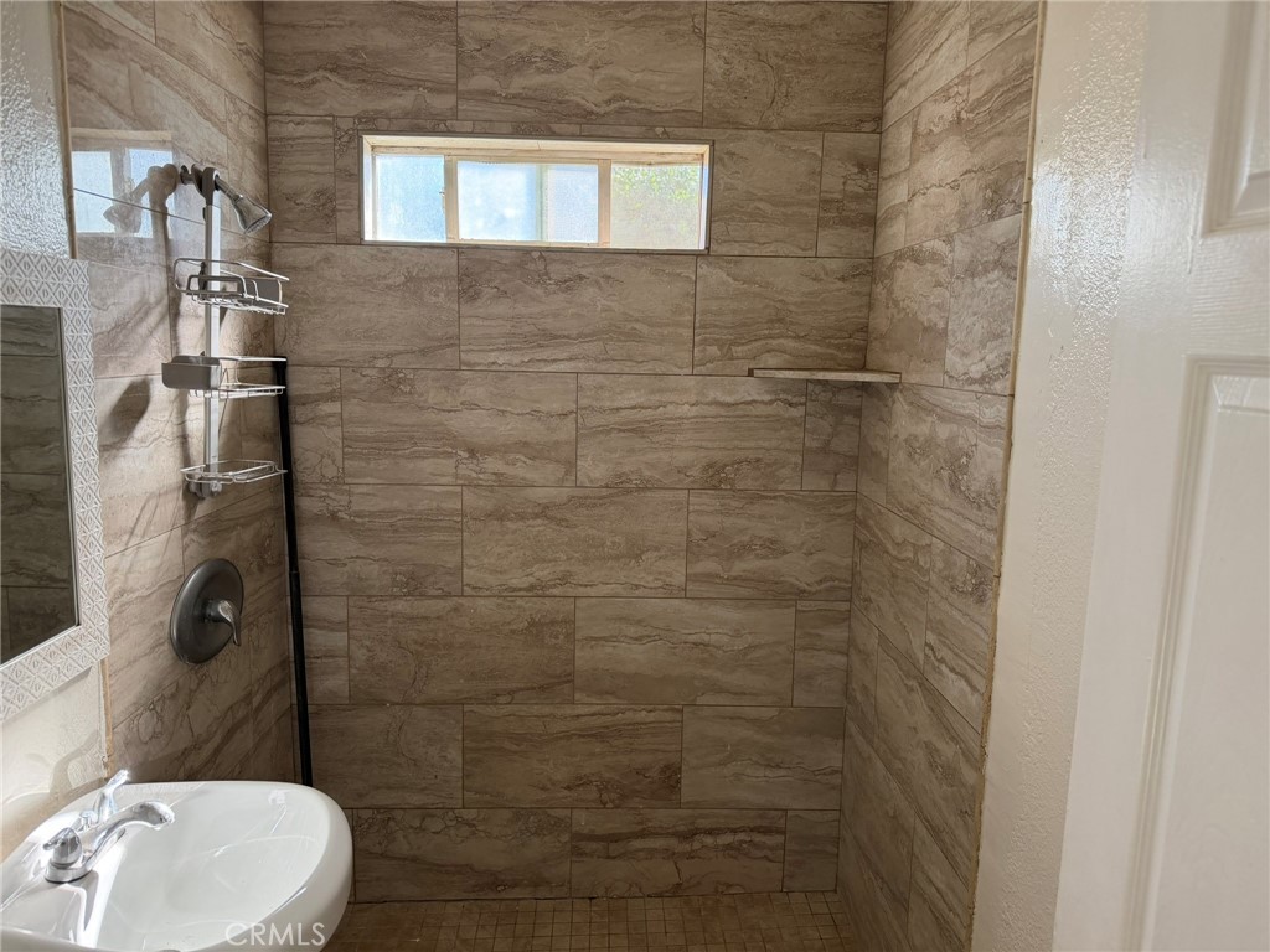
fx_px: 881
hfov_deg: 71.6
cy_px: 476
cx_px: 635
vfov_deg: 56.8
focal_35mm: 24
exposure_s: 1/224
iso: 160
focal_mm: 6.76
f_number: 1.78
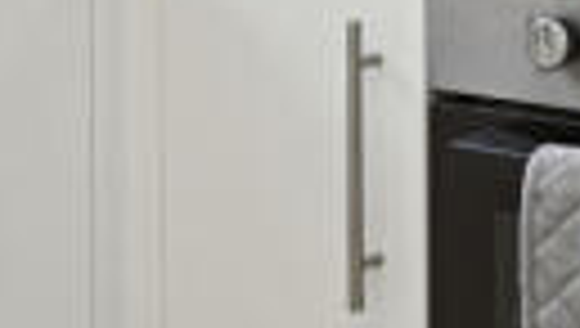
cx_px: 881
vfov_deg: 8.7
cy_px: -249
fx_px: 2079
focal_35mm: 135
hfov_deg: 14.7
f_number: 2.8
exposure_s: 1/50
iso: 100
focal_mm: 35
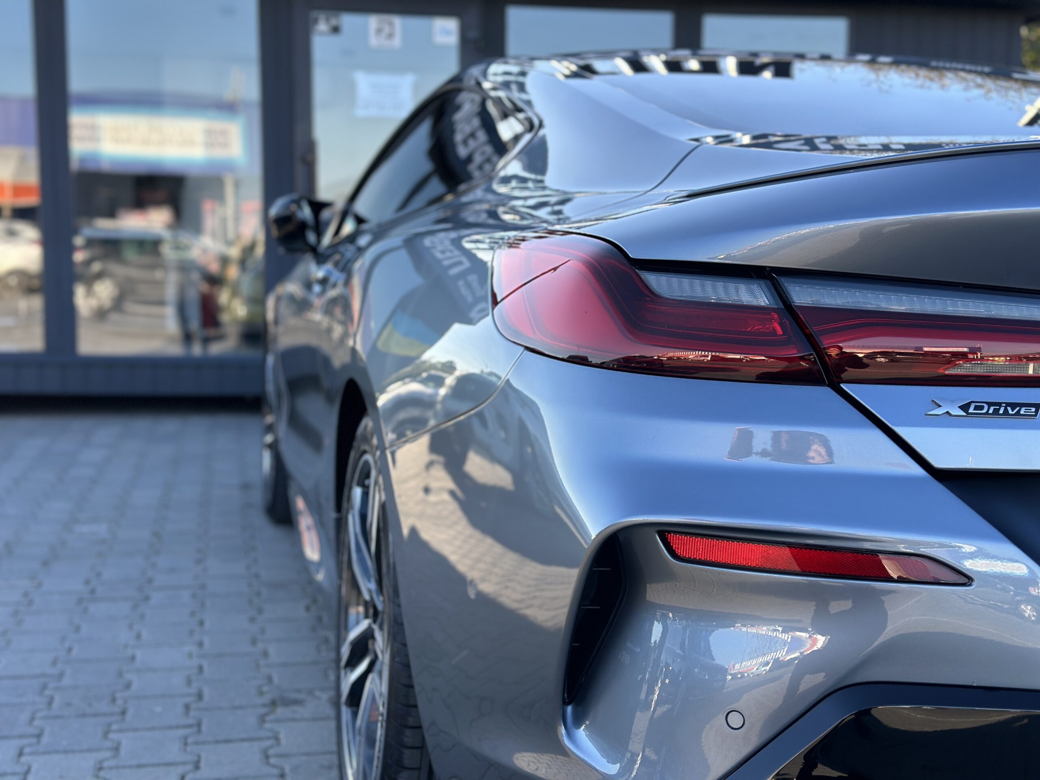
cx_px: 520
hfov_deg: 39.7
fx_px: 1442
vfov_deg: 30.3
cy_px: 390
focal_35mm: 48
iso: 80
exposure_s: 1/887
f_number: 1.78
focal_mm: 6.86
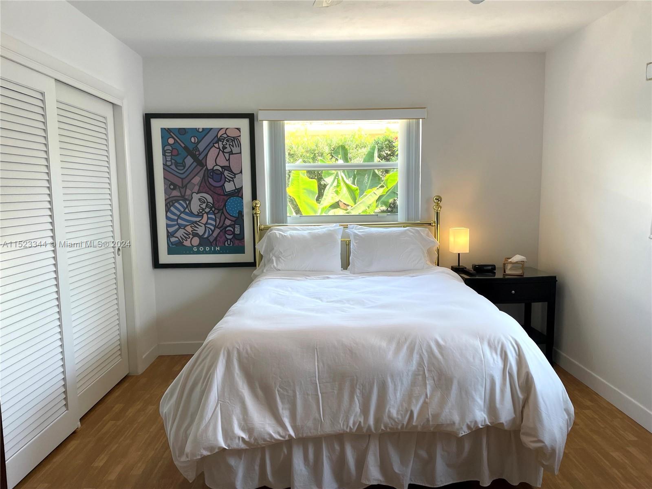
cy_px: 244
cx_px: 326
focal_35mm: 26
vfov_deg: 53.1
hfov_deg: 67.3
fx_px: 490
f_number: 1.6
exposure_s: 1/130
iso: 32
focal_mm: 4.2
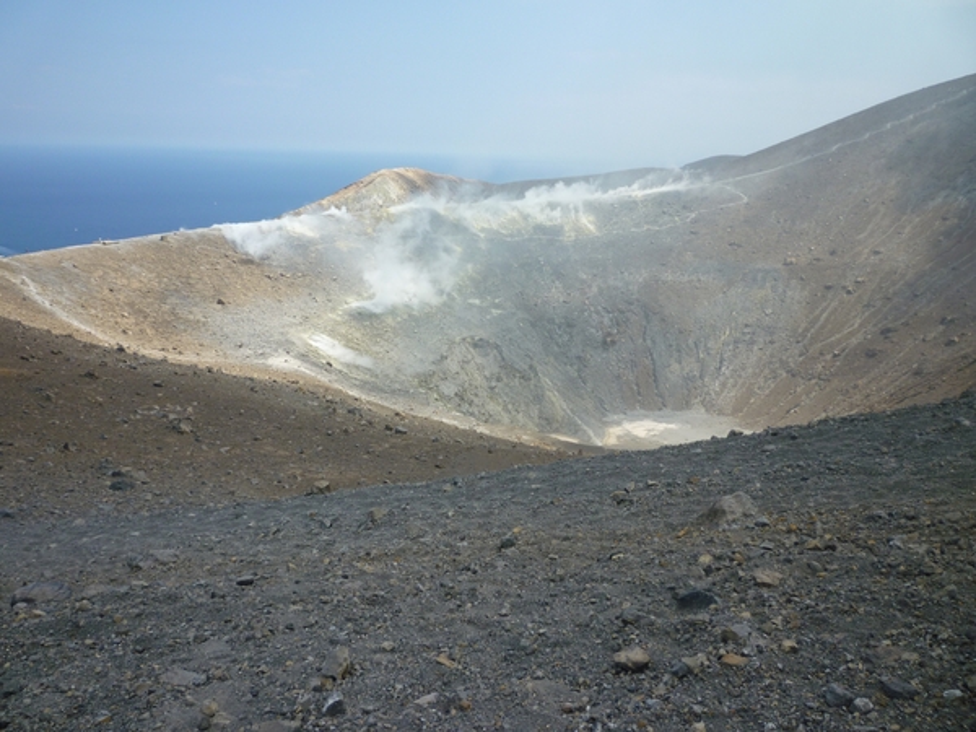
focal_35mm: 29
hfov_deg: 61.7
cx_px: 488
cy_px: 366
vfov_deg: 48.2
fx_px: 818
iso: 80
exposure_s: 1/500
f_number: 4
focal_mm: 5.2
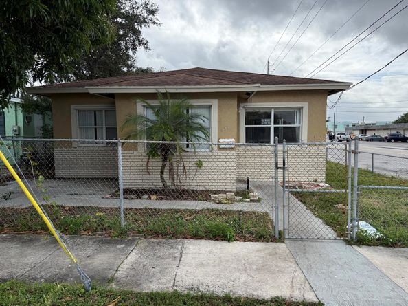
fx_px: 283
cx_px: 204
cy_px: 153
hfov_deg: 71.6
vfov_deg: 56.8
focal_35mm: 24
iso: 100
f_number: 1.78
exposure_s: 1/3584
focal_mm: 6.76
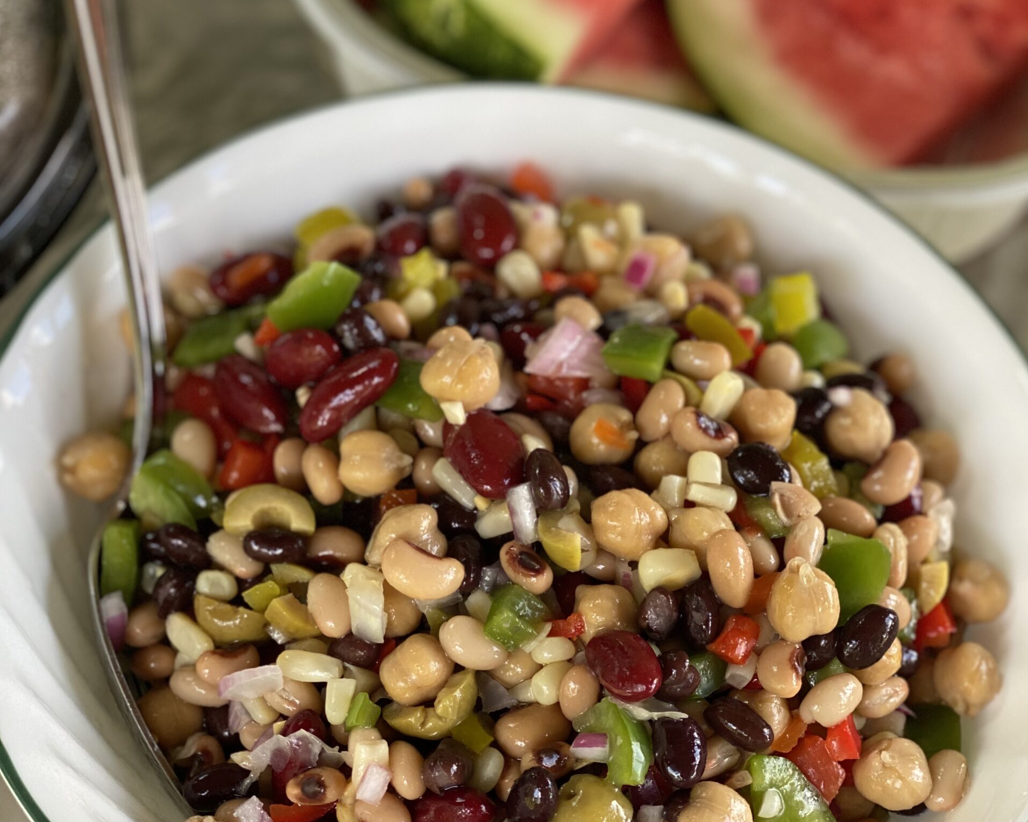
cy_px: 420
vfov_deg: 22.5
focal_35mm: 68
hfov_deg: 27.9
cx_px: 516
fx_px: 2069
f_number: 2
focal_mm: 6
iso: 100
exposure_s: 1/122
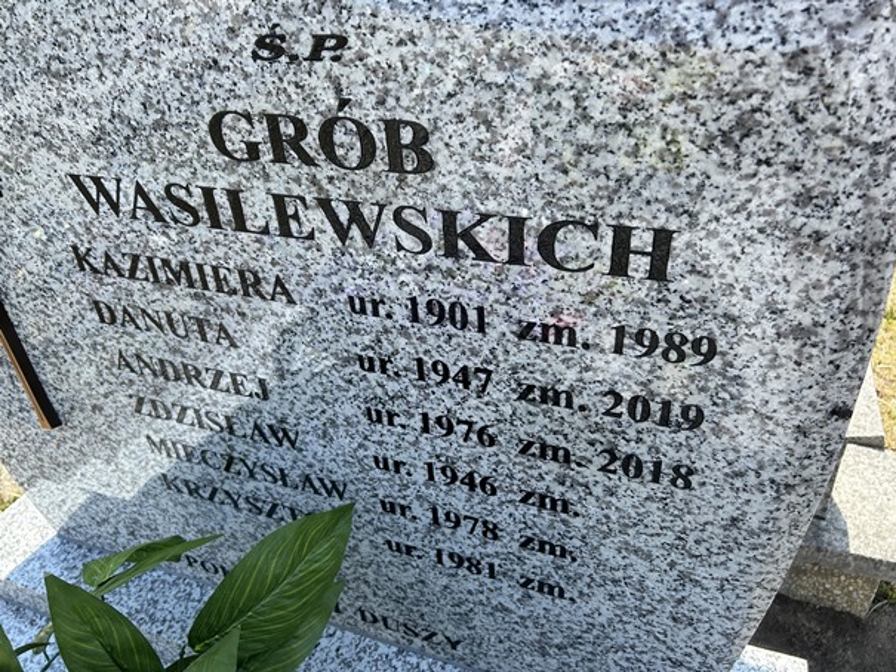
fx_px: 673
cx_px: 448
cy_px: 336
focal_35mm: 26
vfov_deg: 53.1
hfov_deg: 67.3
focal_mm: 5.7
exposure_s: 1/1488
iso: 50
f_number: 1.5
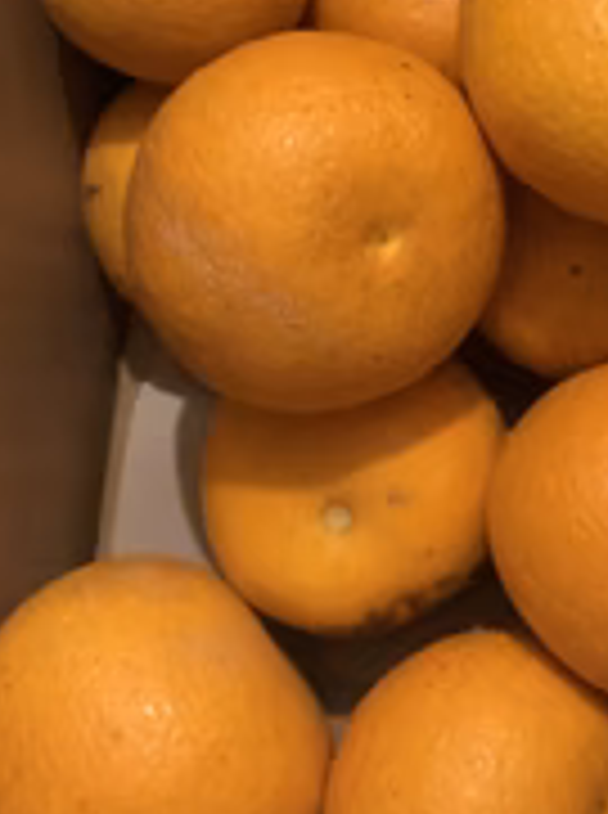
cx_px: 594
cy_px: 256
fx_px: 1457
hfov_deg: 22.7
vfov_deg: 31.0
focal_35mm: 62
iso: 125
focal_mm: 3.99
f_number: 1.8
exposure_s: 1/4
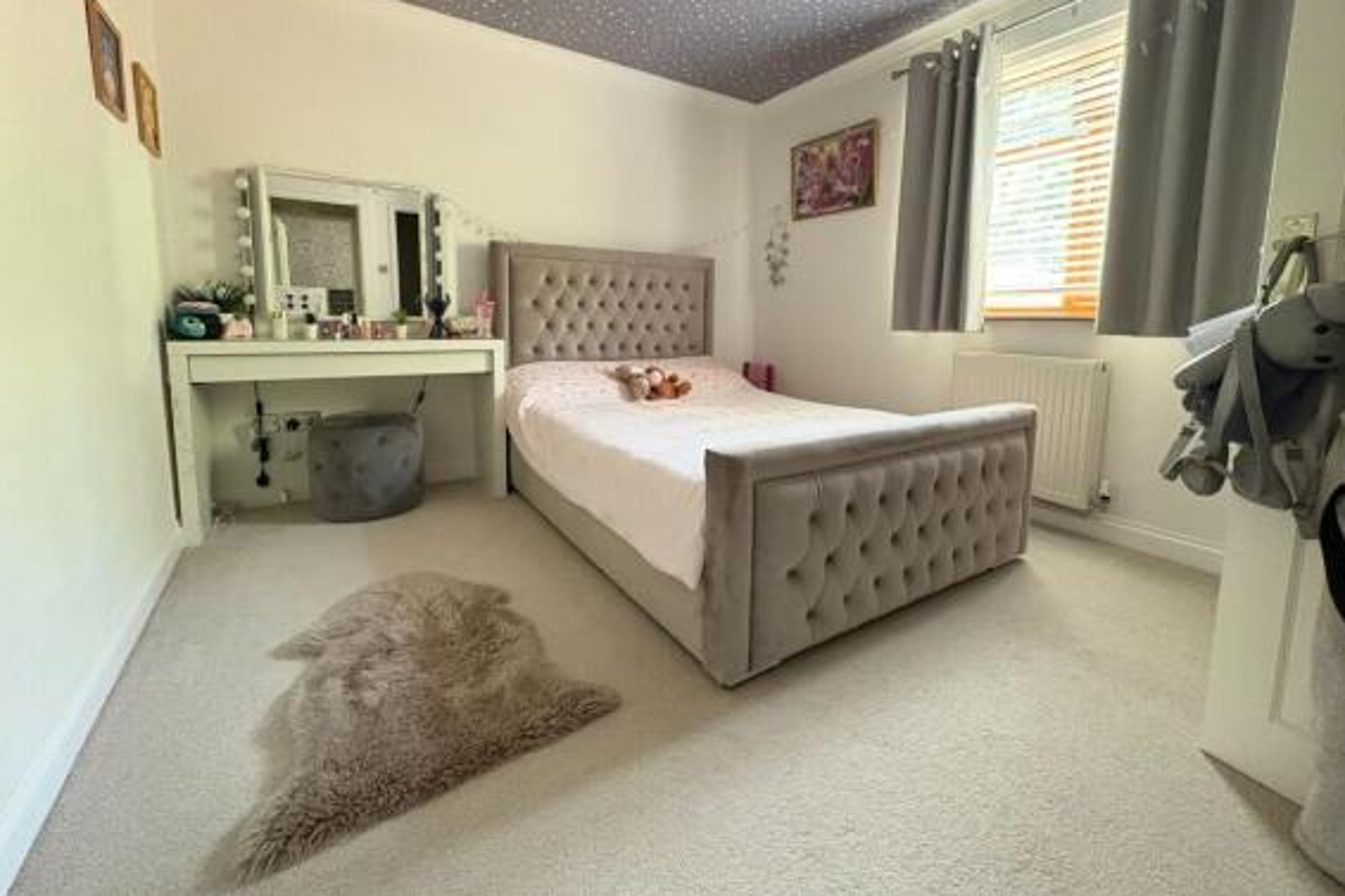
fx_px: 560
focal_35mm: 15
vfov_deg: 76.8
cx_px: 681
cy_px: 381
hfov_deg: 100.4
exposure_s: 1/60
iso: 800
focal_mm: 2.22
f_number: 2.2
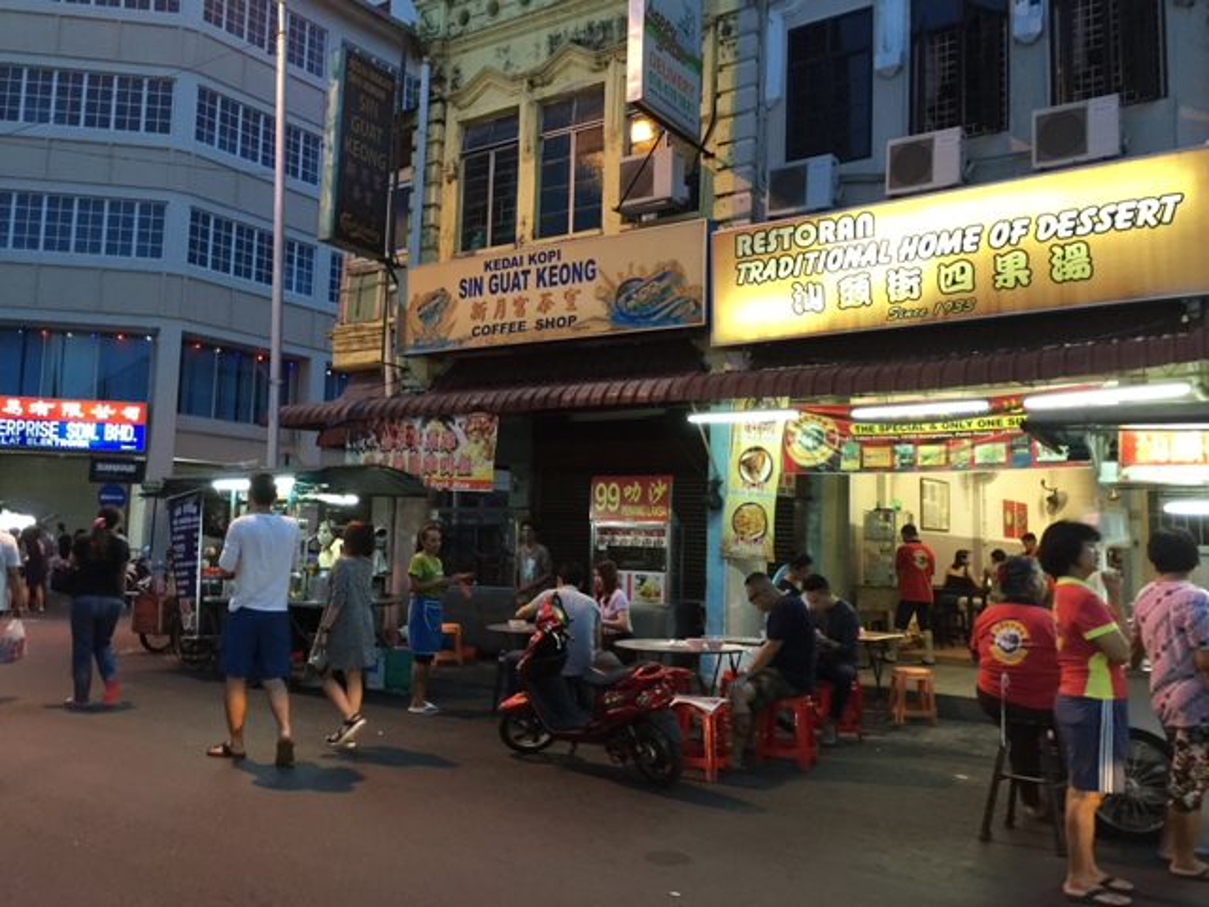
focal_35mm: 29
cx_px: 604
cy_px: 454
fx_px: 1013
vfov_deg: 48.2
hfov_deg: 61.7
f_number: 2.2
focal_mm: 4.15
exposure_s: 1/17
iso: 100
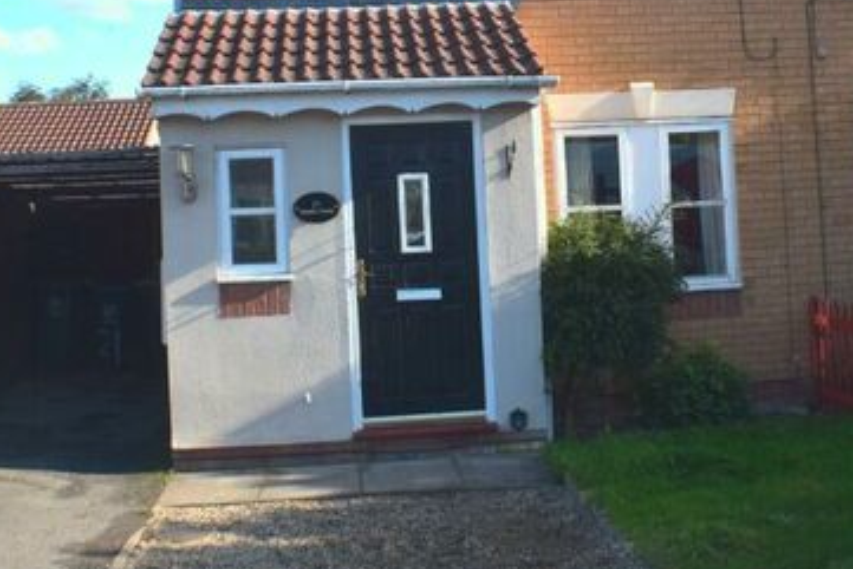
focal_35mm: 67
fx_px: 1587
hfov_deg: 30.1
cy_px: 136
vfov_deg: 20.2
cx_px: 458
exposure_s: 1/250
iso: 400
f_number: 10
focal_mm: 23
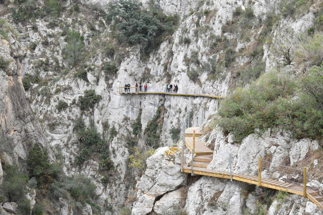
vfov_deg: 16.6
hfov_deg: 24.6
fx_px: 740
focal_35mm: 82
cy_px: 108
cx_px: 162
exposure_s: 1/125
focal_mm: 55
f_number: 5.6
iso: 450
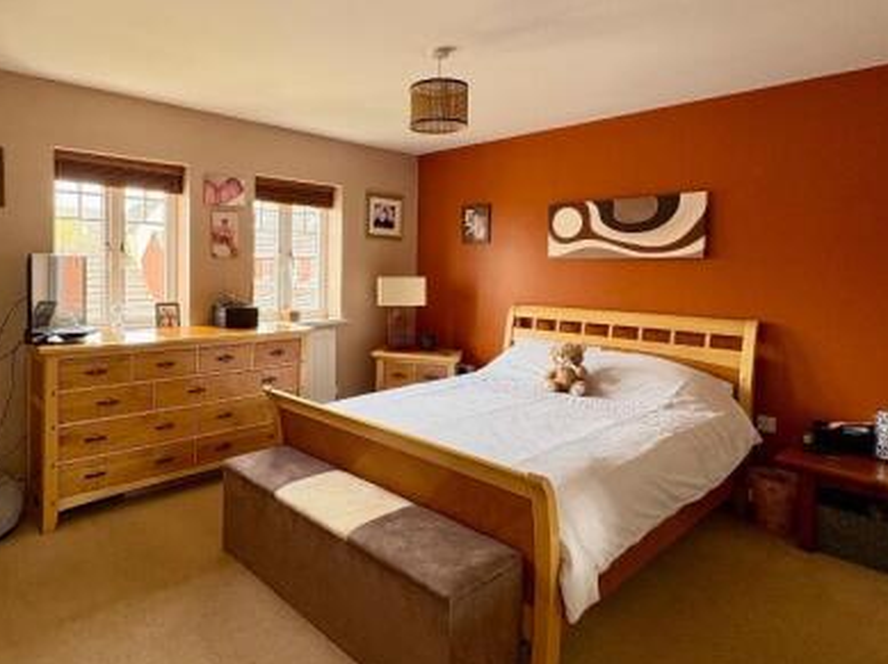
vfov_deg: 63.0
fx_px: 538
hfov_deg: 77.7
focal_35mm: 21
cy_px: 277
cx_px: 337
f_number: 2.2
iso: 250
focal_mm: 2.22
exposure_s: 1/79
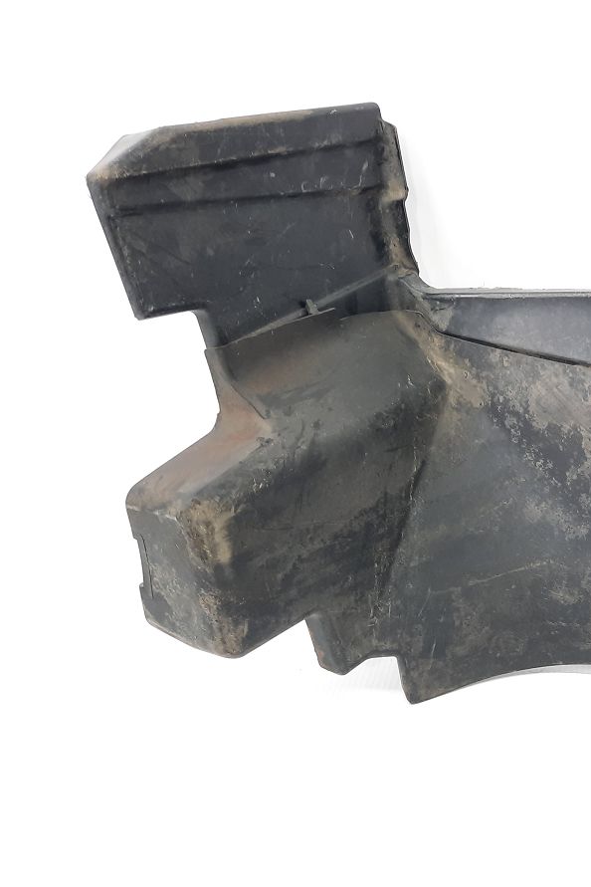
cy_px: 447
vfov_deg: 54.4
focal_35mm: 35
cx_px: 517
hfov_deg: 35.9
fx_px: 862
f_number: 2
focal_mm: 4.6
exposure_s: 1/50
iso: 125
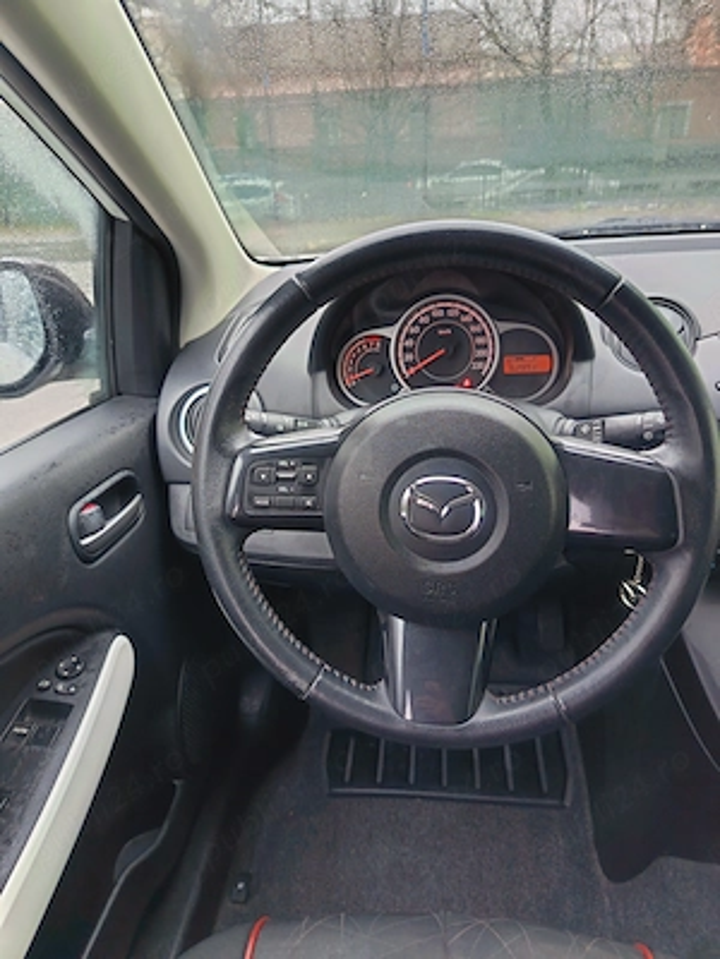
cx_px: 360
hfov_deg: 56.8
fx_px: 666
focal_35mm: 24
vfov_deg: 71.6
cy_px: 480
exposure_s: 1/33.3
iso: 688
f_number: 1.75
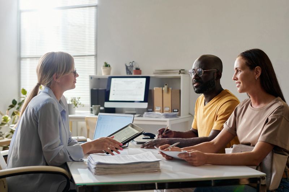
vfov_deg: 23.4
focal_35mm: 58
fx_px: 465
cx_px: 144
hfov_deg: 34.5
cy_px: 96
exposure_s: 1/160
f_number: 3.5
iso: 500
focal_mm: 58
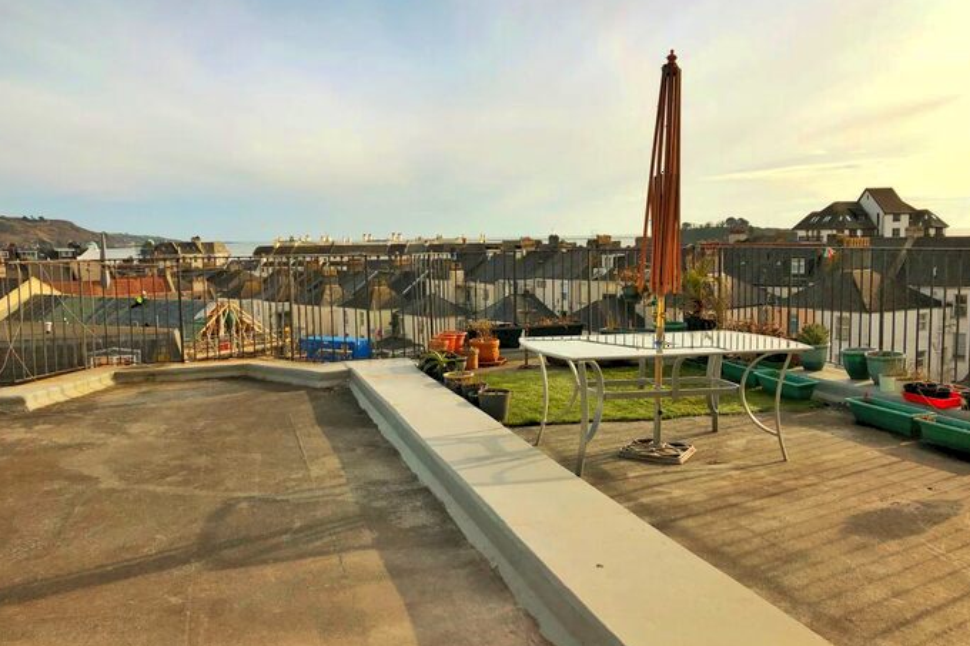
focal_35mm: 30
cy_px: 320
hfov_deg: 61.9
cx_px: 486
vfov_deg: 43.6
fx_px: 808
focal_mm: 4
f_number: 1.8
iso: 20
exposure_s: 1/2183
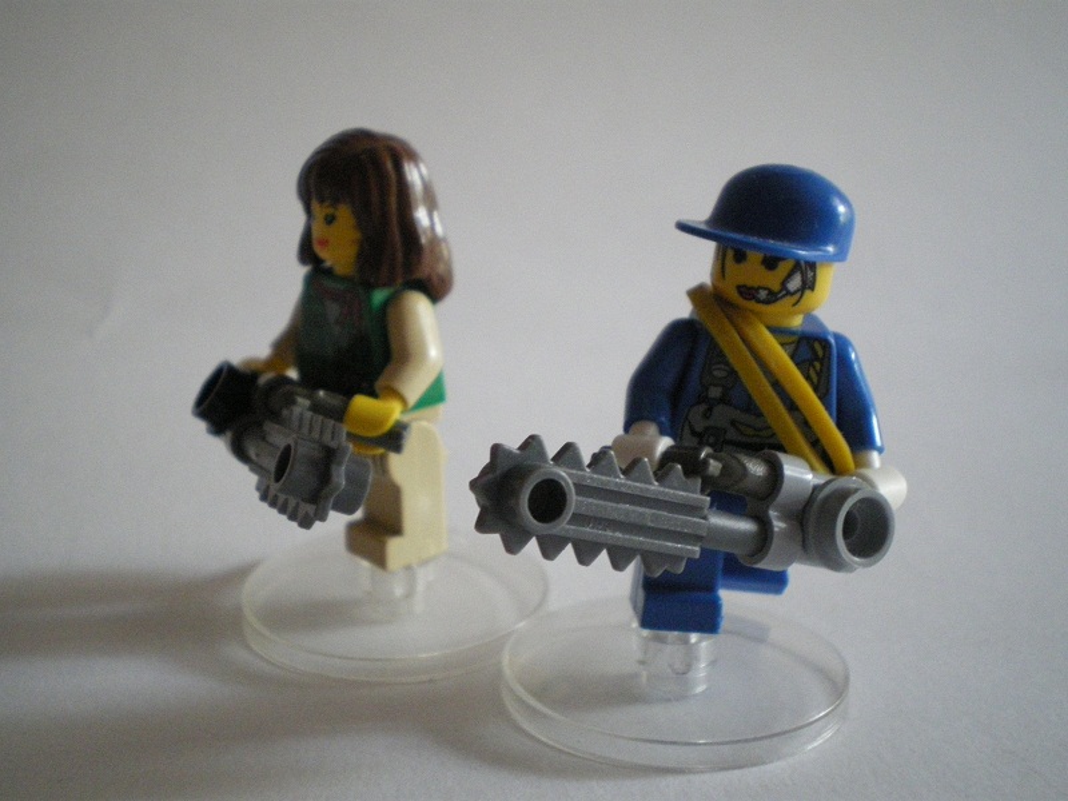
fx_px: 1296
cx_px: 534
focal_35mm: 42
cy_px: 400
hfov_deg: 44.8
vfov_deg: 34.3
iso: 640
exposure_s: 1/50
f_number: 3.5
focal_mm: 7.4
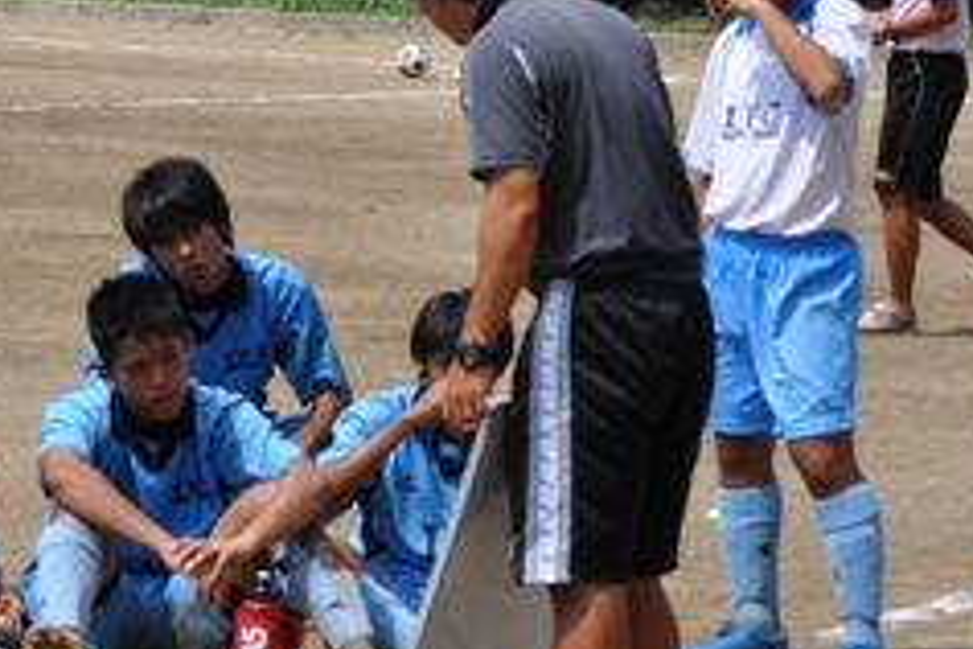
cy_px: 302
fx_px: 6009
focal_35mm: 222
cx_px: -90
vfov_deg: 6.2
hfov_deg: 9.2
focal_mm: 55
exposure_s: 1/1600
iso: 400
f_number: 7.1
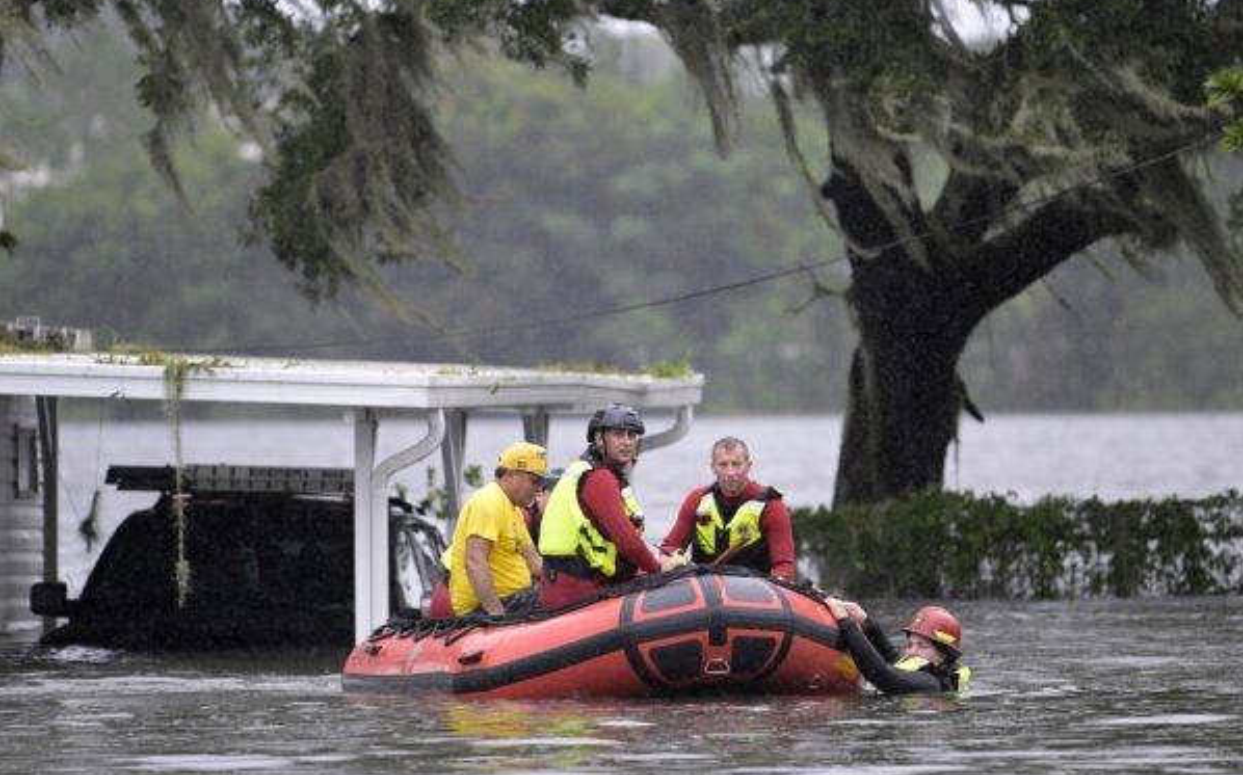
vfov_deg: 2.1
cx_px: 622
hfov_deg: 3.4
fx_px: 20788
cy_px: 401
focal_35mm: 614
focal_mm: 400
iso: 800
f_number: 4.5
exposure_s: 1/1000
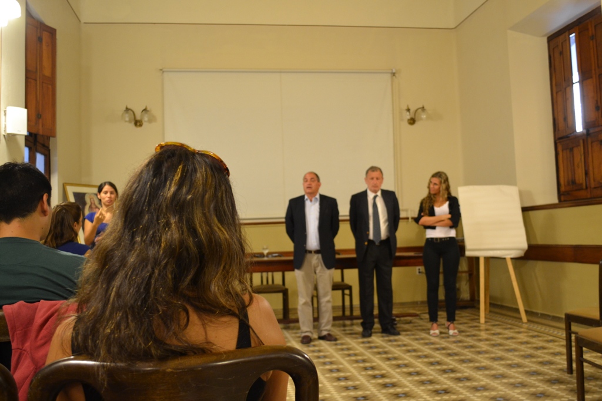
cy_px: 200
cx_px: 301
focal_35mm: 33
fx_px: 552
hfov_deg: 57.2
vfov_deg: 40.0
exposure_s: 1/15
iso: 900
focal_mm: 22
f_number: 4
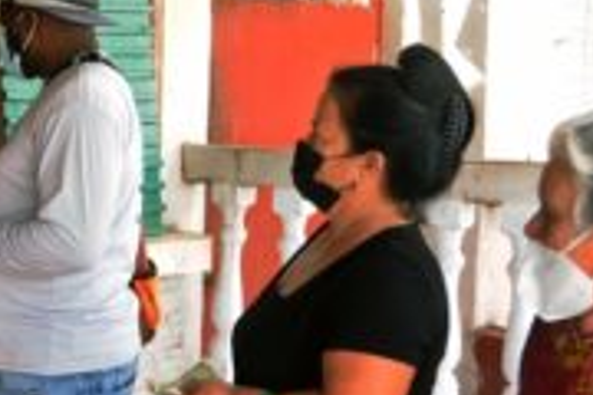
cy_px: 145
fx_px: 1235
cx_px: -16
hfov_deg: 25.5
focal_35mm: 75
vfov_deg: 18.2
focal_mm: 22
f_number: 4.5
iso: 400
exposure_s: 1/125
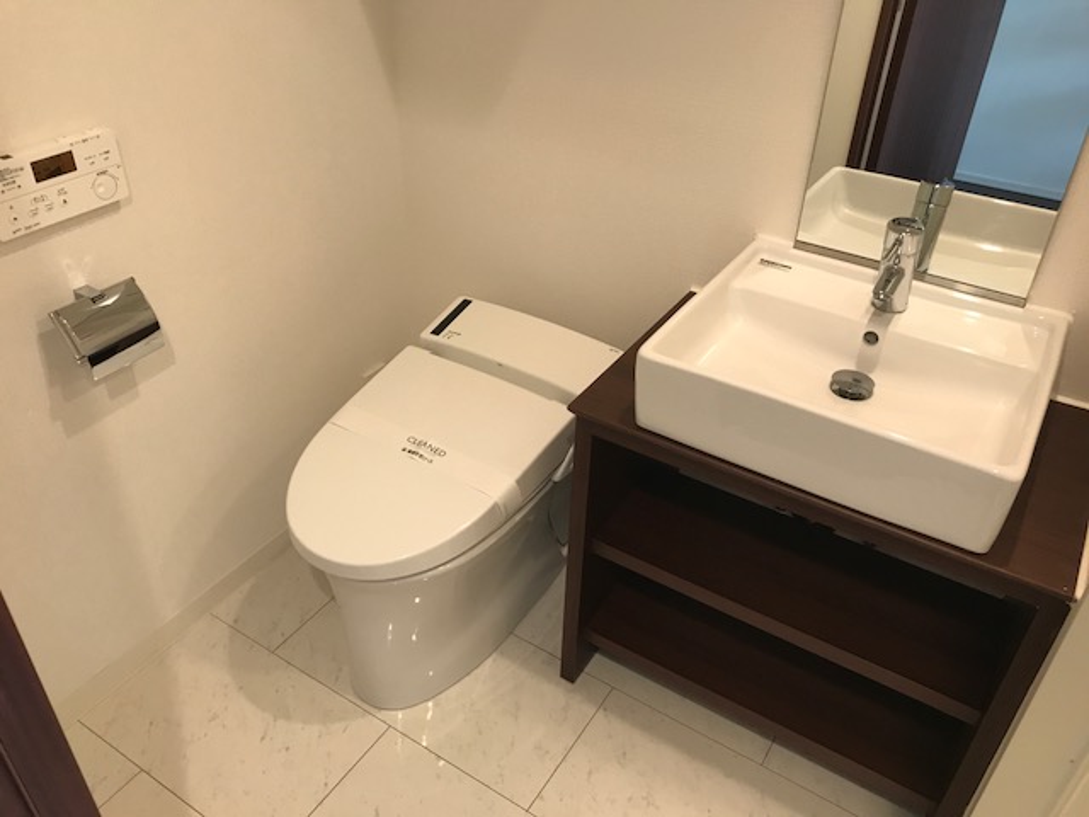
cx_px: 544
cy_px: 408
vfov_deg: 49.7
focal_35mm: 28
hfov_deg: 63.4
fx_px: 881
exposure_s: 1/17
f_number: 1.8
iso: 40
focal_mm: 3.99
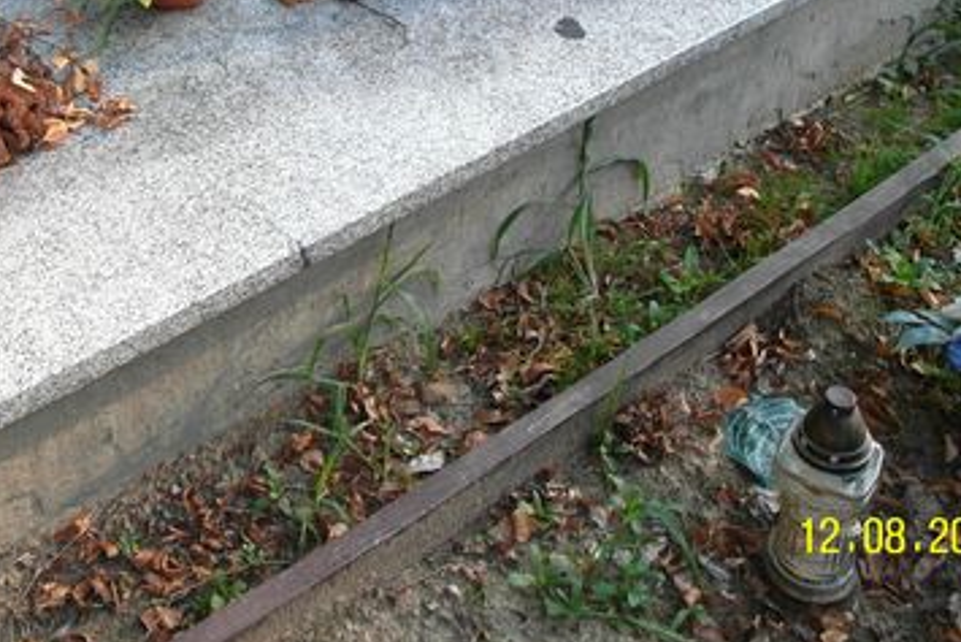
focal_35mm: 45
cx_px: 271
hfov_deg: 42.6
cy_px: 22
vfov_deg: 28.3
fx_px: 1202
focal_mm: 5.2
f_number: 3.4
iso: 80
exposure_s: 1/125
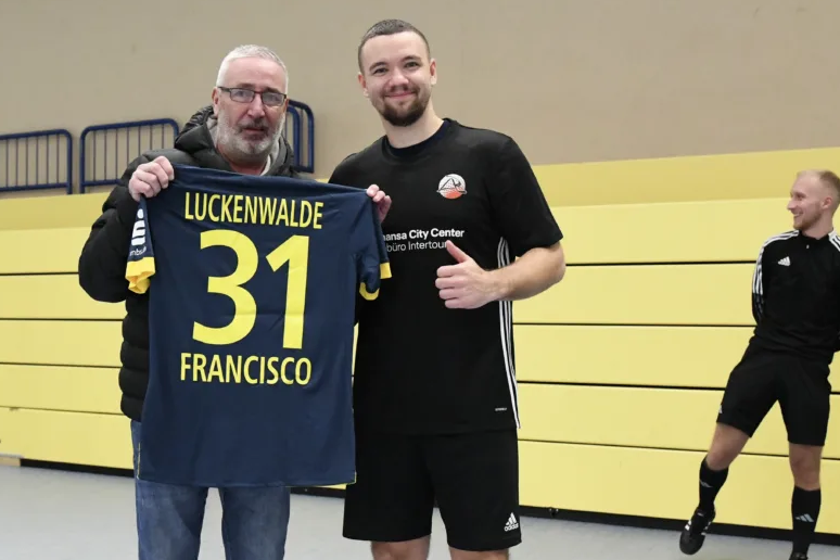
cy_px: 315
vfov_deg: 29.8
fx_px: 1050
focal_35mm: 45
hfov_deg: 43.5
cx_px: 351
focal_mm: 34
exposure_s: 1/500
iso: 12800
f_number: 4
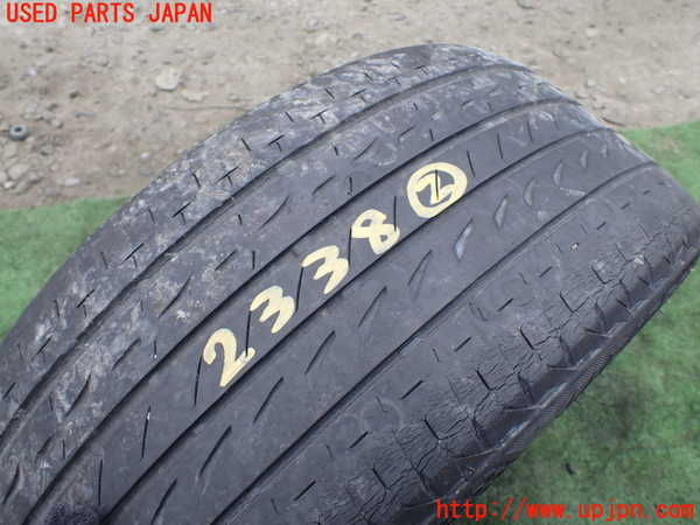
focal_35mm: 30
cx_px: 350
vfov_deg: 46.8
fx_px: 607
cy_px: 262
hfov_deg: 60.0
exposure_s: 1/125
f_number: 3.2
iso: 100
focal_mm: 5.4
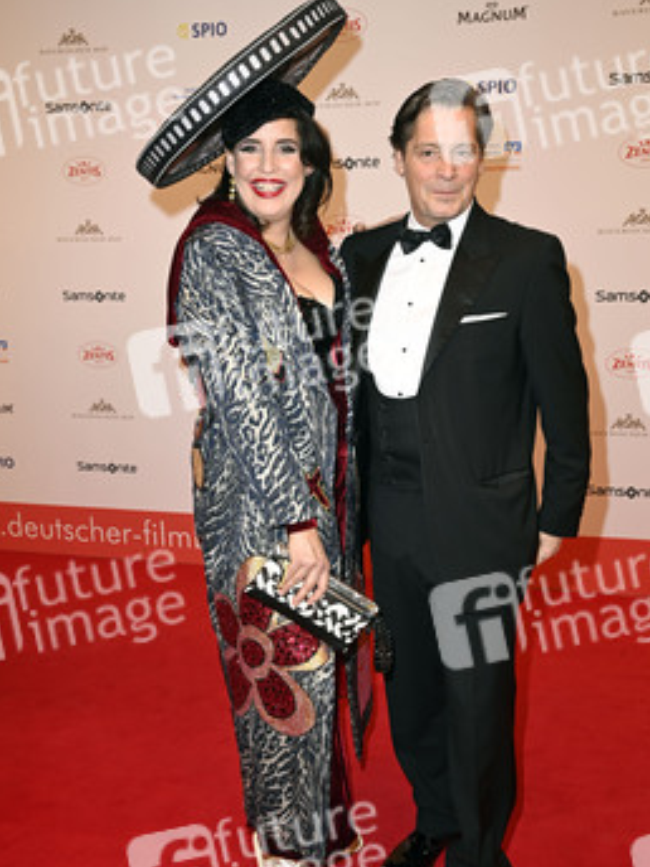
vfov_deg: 48.9
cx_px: 330
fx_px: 951
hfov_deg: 37.7
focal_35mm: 38
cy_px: 484
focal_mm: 34
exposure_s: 1/250
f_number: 7.1
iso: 640
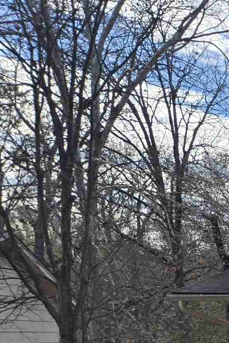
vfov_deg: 21.5
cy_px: 422
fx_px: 830
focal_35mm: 87
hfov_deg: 11.9
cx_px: 589
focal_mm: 5.4
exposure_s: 1/1521
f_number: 1.8
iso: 25
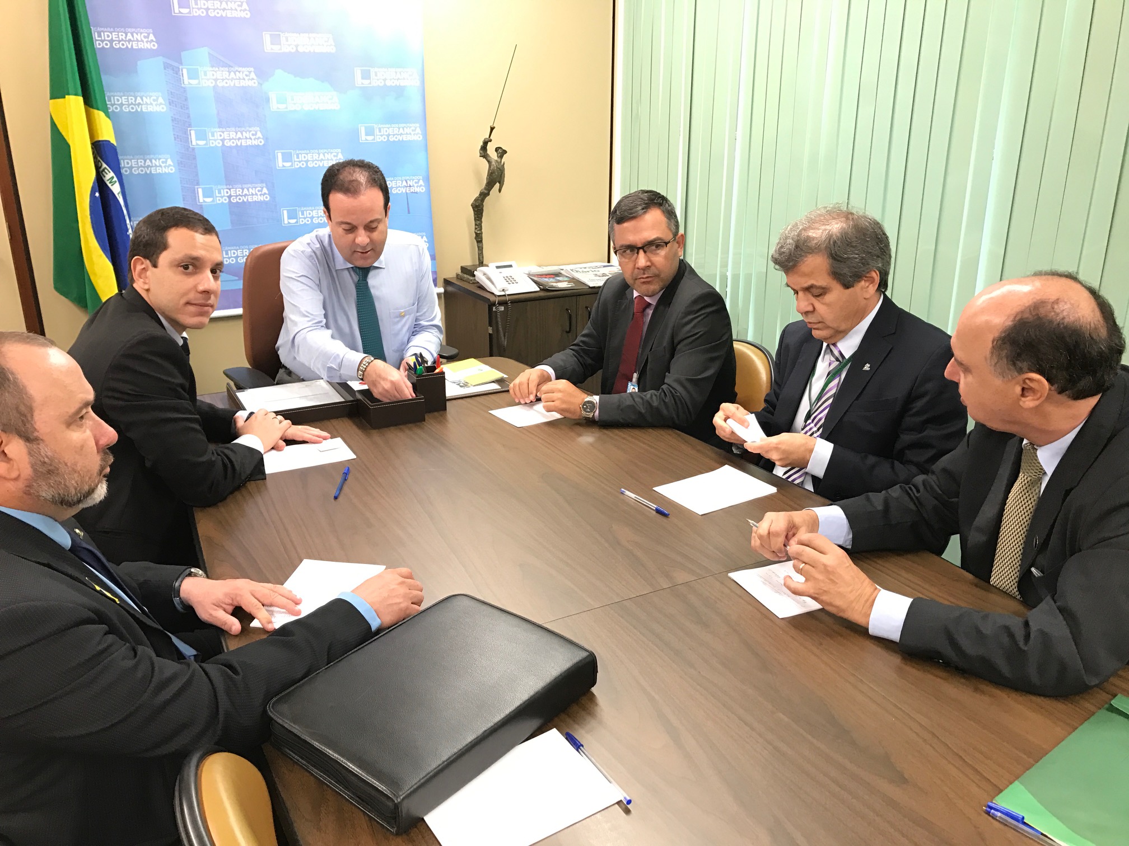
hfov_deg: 63.4
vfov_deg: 49.7
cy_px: 423
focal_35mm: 28
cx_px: 564
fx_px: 913
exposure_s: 1/24
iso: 40
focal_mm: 3.99
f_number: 1.8
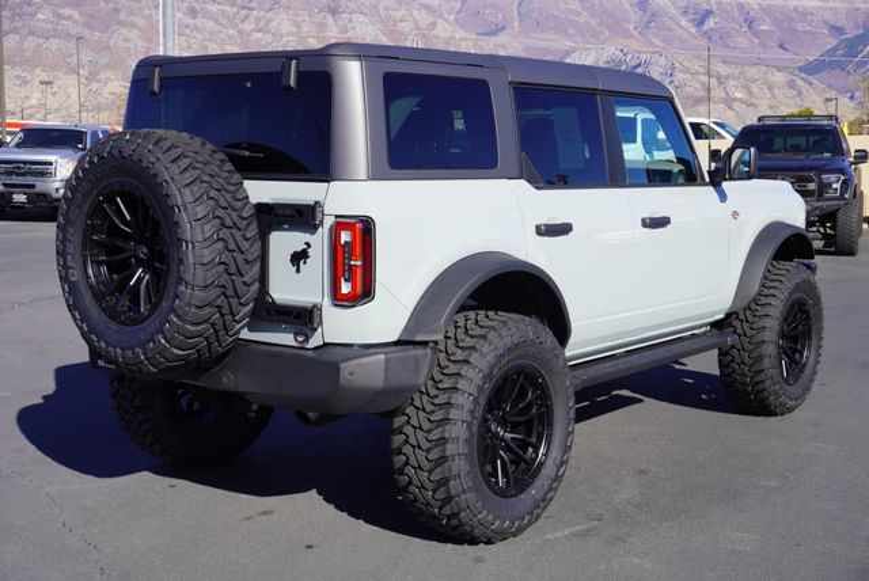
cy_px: 290
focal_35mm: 48
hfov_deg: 41.1
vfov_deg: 28.1
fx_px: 1160
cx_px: 434
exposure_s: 1/125
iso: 100
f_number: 11
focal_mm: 32
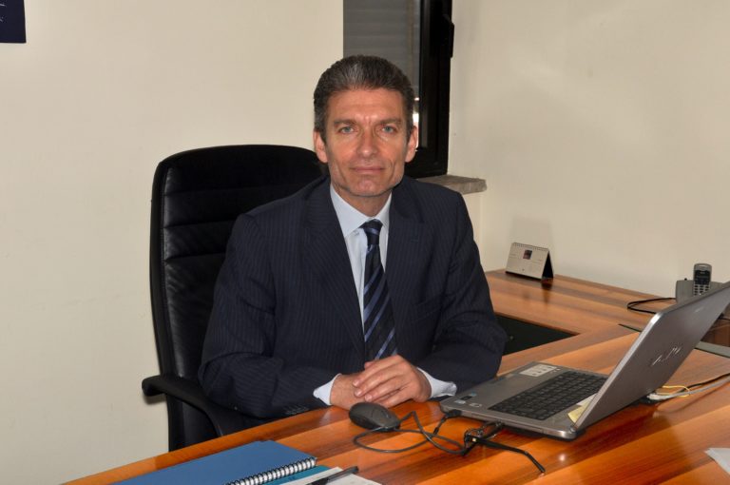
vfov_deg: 22.6
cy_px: 242
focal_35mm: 60
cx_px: 365
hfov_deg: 33.4
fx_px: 1215
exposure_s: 1/200
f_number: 14
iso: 400
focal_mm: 40
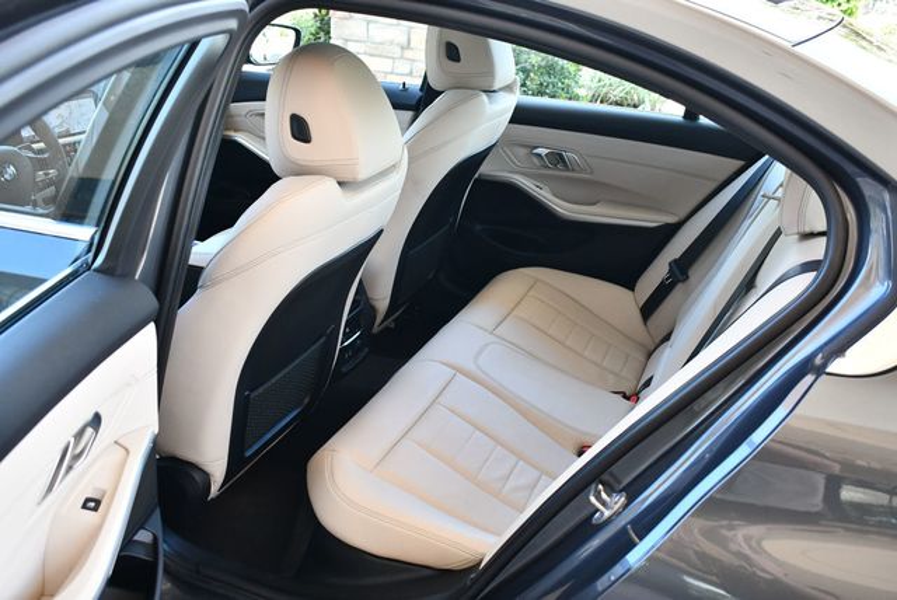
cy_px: 300
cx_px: 448
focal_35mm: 36
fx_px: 898
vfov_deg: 36.9
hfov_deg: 53.1
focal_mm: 18
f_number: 3.5
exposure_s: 1/250
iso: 800
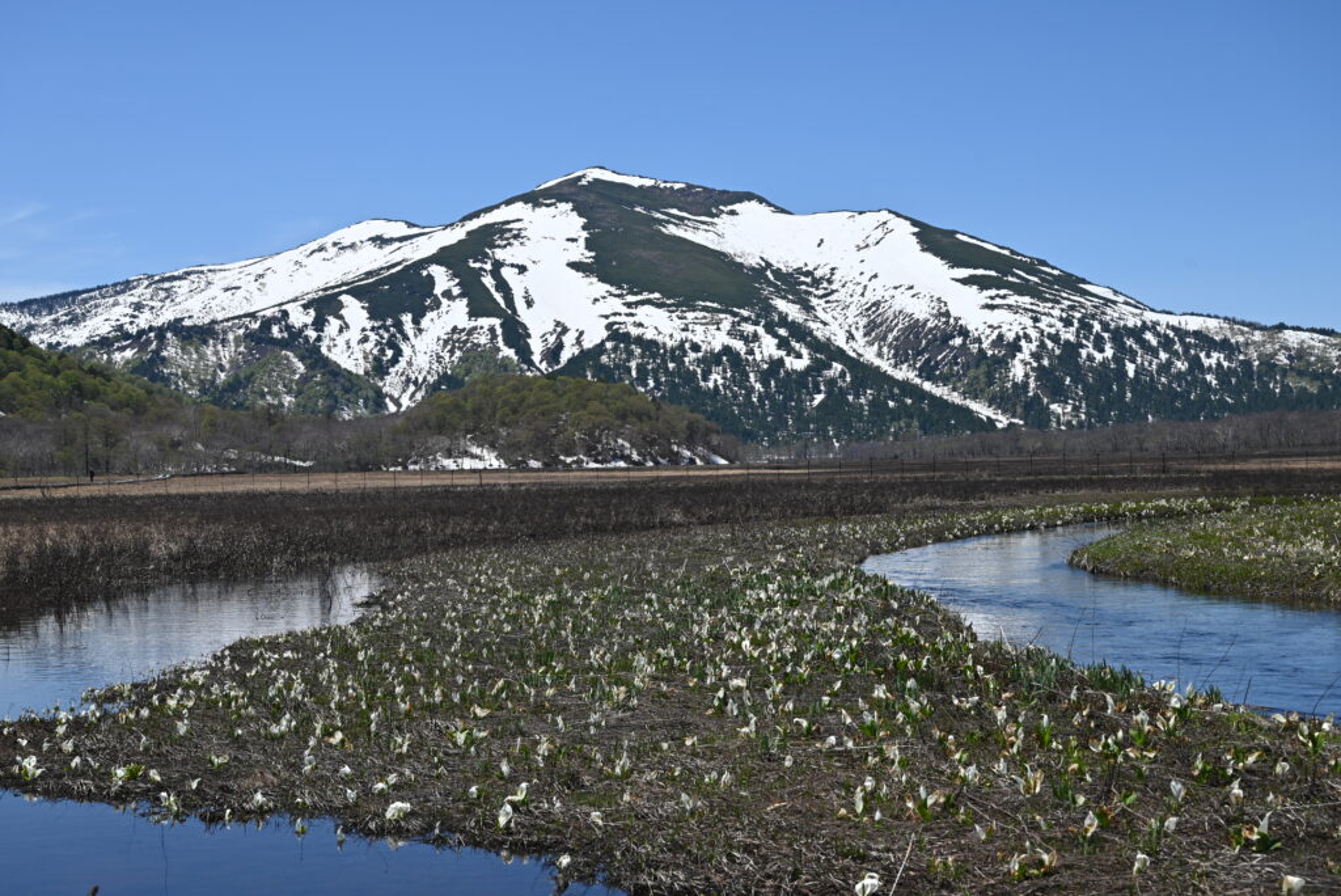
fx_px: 1863
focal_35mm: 50
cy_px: 448
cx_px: 670
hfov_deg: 39.6
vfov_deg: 27.0
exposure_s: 1/500
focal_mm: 50
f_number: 8
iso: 100
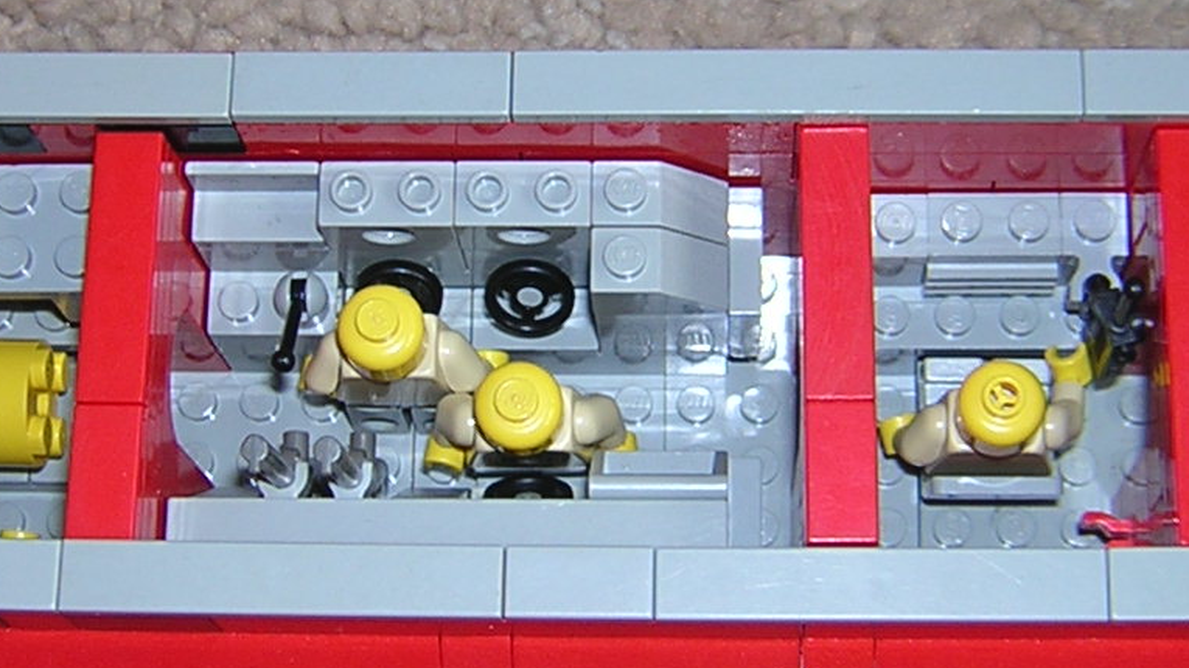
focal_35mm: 82
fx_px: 2585
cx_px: 648
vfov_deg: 14.7
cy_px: 255
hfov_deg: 25.9
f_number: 2.6
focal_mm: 4.7
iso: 100
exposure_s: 1/60.1
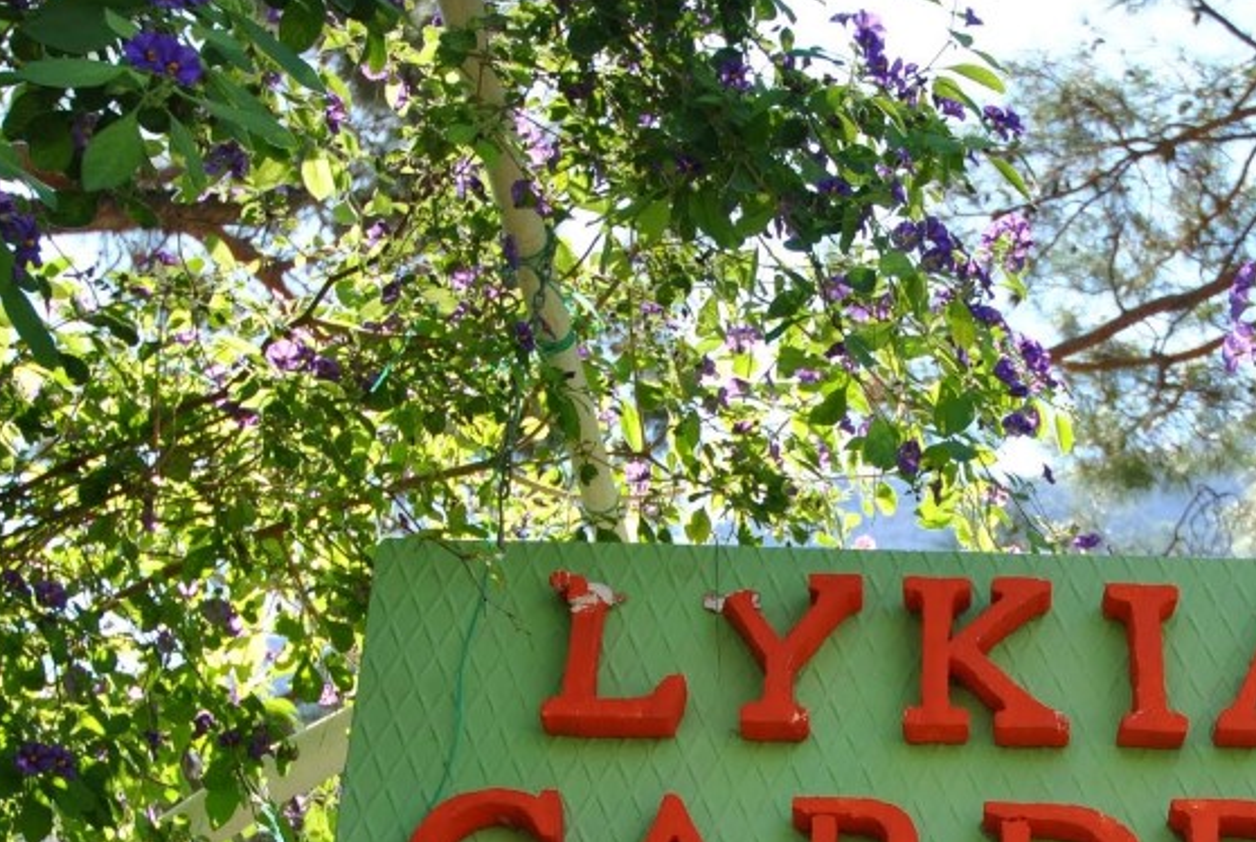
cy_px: 781
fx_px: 2586
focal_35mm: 74
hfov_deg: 26.9
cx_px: 976
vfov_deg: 18.2
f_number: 5.6
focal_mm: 24
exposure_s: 1/125
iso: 100
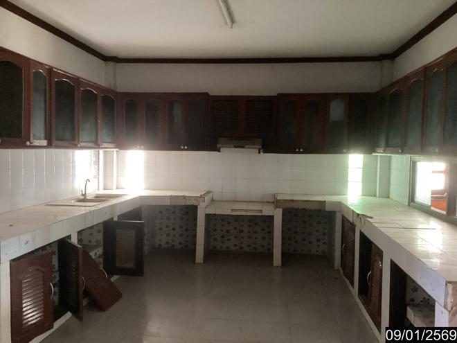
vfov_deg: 45.4
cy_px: 172
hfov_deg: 58.4
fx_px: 409
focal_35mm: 31
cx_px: 228
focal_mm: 3.3
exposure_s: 1/20
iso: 640
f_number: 2.4
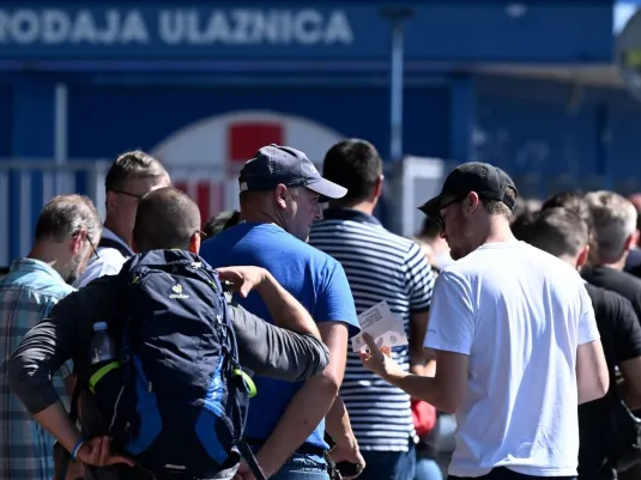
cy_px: 288
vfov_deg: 5.4
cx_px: 202
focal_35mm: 273
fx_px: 5054
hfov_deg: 7.3
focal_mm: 200
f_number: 4
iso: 400
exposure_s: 1/3200
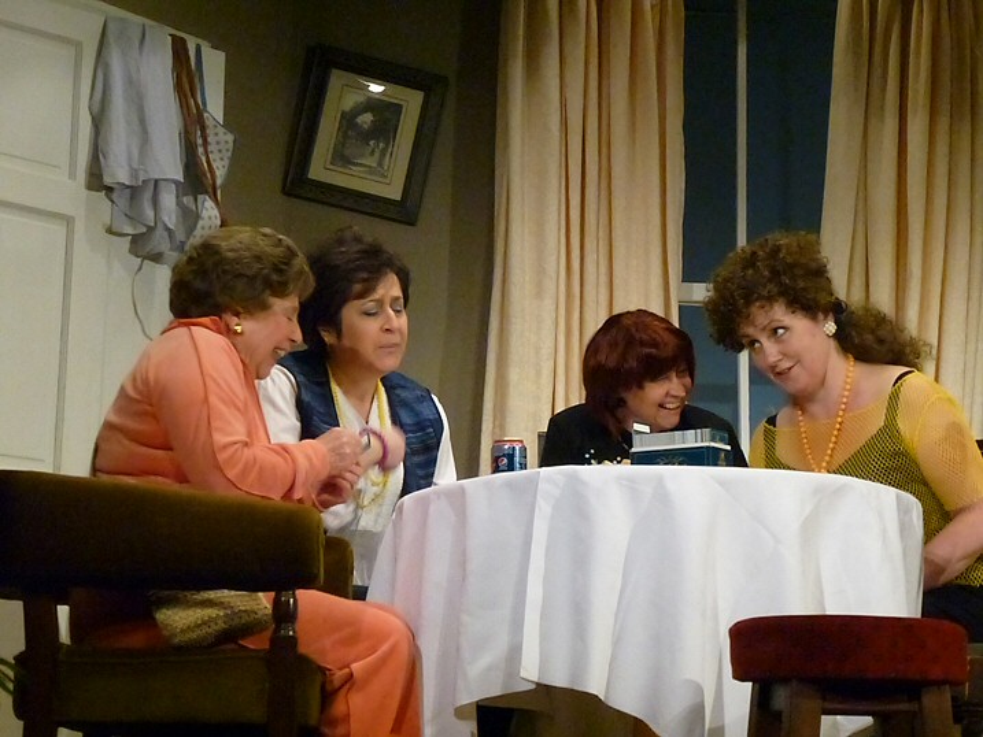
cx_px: 492
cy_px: 368
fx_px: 2528
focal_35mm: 89
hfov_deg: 22.0
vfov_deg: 16.6
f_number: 4.9
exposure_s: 1/80
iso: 2000
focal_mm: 16
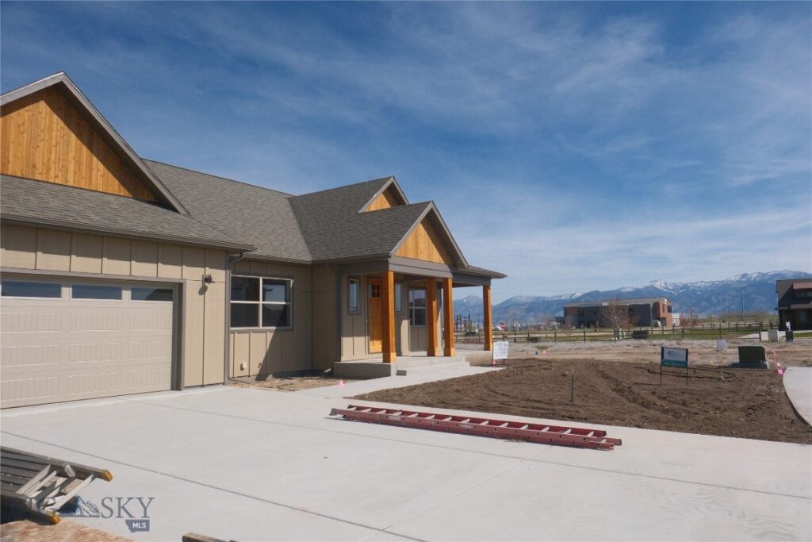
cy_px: 271
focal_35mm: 24
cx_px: 406
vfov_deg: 53.1
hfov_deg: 73.7
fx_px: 541
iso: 1250
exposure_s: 1/3800
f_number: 7.1
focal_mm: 16
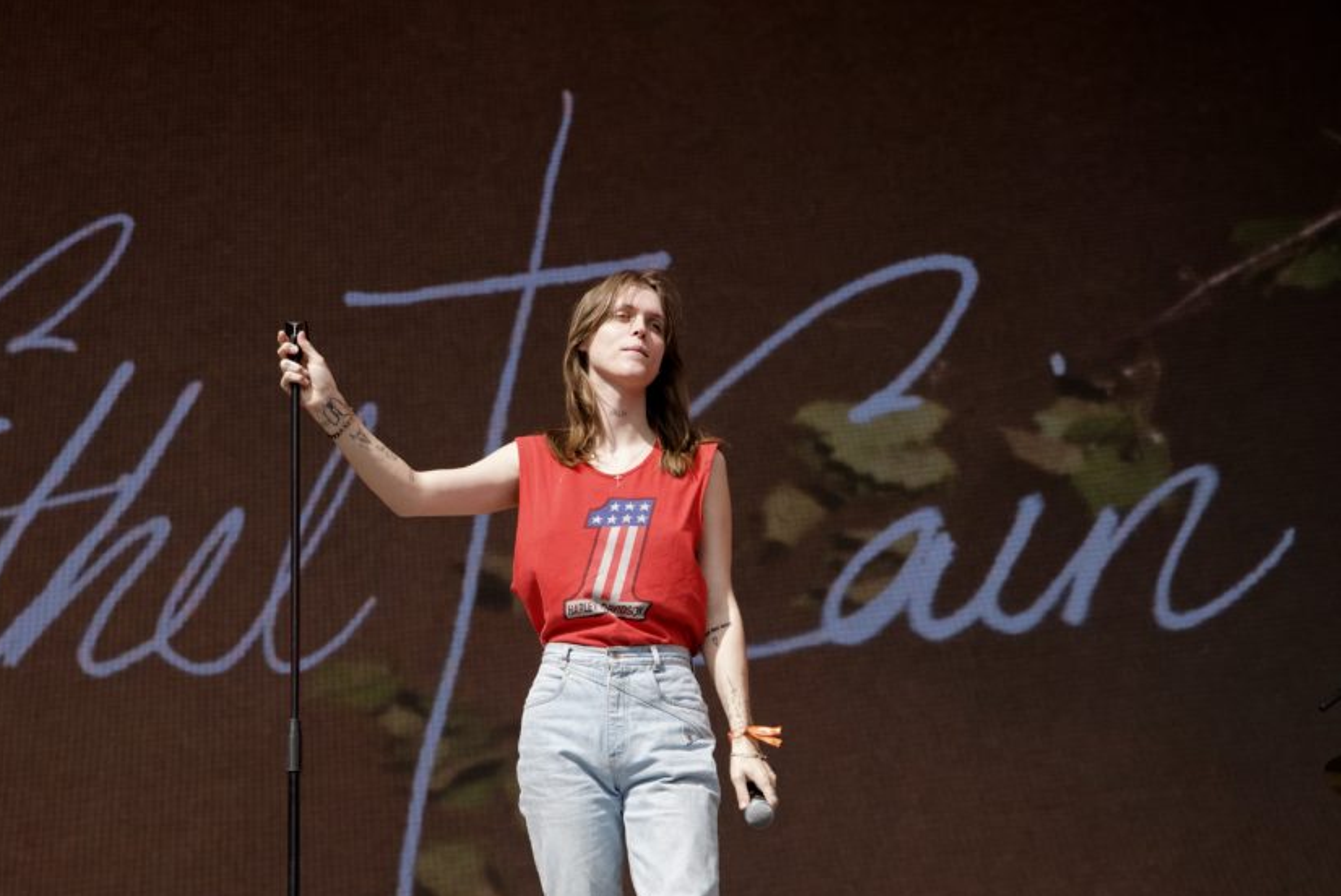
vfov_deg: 14.7
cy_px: 472
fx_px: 3467
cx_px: 588
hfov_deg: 21.9
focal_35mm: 93
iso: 100
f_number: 6.3
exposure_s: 1/250
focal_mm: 75
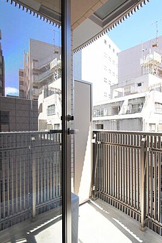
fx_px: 122
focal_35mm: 18
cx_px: 86
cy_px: 128
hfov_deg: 67.2
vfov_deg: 90.0
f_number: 7.1
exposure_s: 1/125
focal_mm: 10
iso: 100
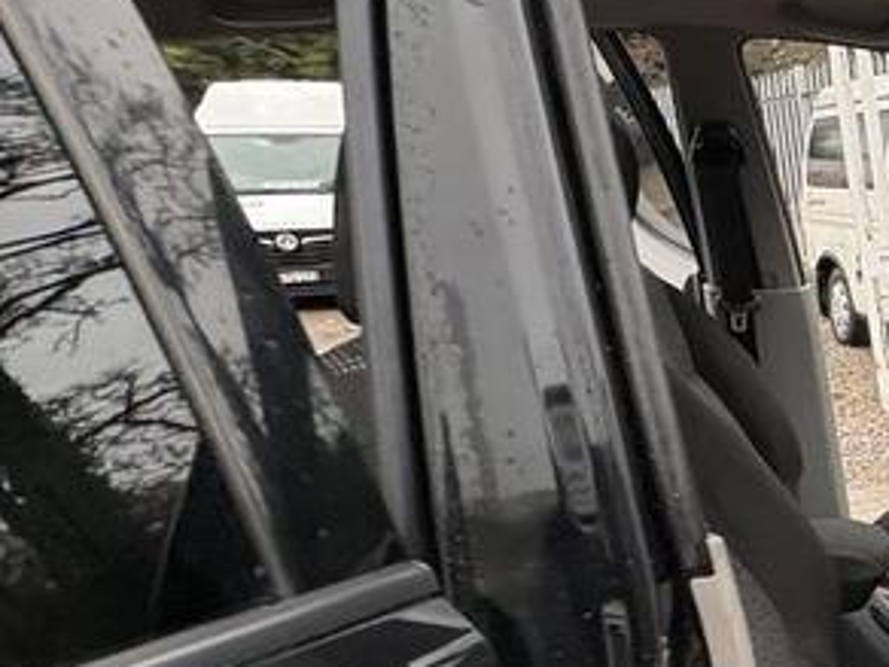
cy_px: 466
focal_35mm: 43
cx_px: 1190
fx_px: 1104
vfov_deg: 33.2
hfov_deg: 31.9
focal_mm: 2.22
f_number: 2.2
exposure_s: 1/81
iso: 250
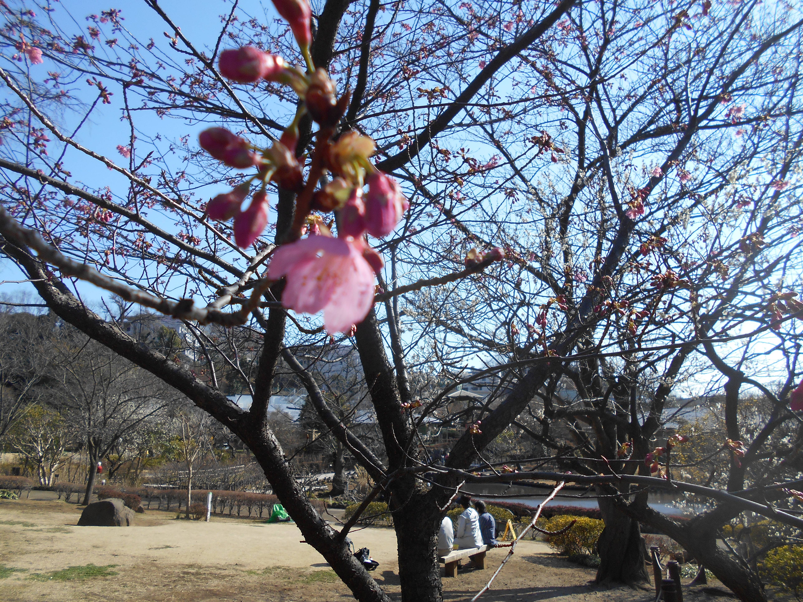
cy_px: 301
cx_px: 402
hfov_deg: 67.3
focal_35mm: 26
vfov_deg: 53.1
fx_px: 603
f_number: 3.2
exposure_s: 1/800
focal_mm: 4.6
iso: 80
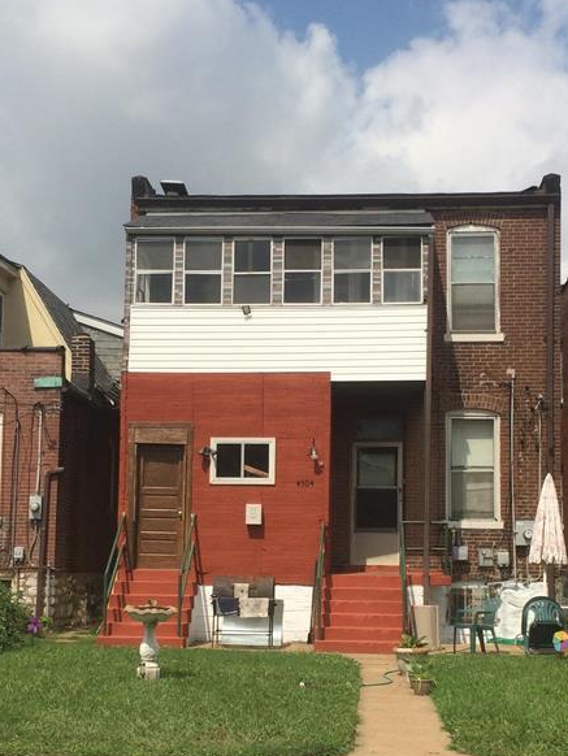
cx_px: 295
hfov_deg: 28.6
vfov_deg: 37.3
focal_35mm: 51
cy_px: 472
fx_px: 1115
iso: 32
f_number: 2.2
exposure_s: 1/3731
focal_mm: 4.15
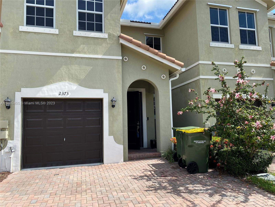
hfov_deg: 67.3
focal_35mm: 26
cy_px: 104
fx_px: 207
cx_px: 138
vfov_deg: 53.1
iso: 32
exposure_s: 1/1754
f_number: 1.8
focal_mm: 4.25
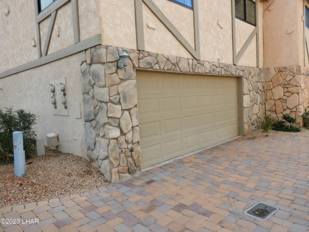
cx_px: 154
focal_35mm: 25
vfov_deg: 54.9
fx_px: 223
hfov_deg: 69.4
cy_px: 116
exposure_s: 1/500
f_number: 3
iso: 100
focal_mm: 4.5
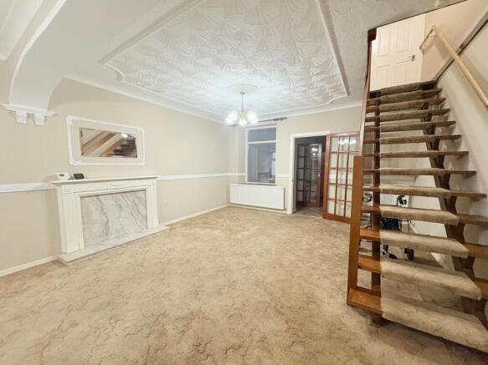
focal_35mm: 14
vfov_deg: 85.7
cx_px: 244
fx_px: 197
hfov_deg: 102.1
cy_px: 182
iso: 400
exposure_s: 1/50
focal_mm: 2.22
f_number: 2.2
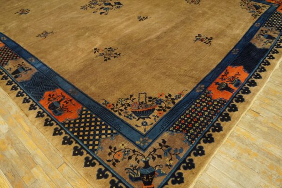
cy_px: 94
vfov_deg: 47.9
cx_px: 141
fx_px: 211
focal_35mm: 27
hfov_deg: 67.4
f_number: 4
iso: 1250
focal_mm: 18
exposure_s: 1/60
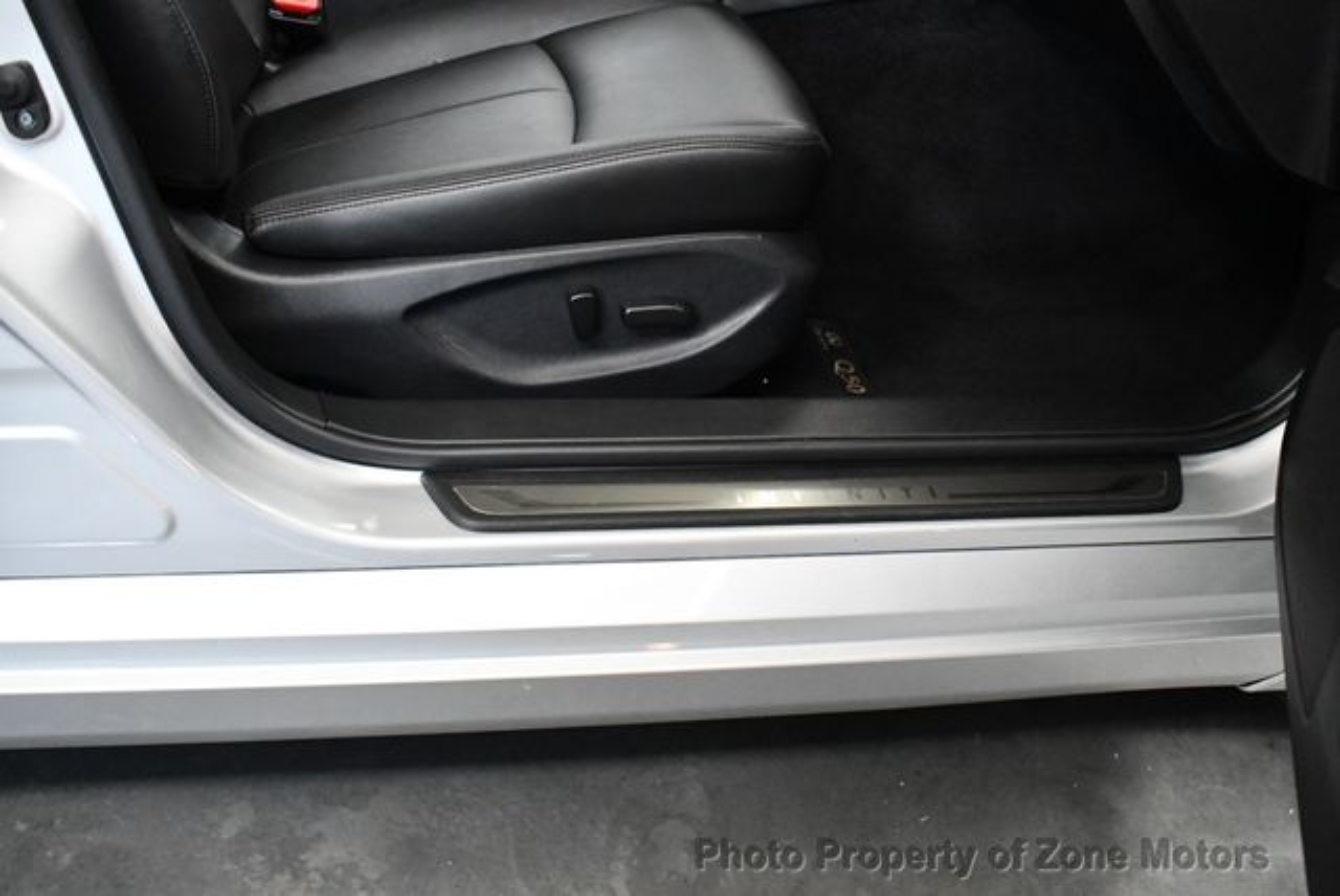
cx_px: 670
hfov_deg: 53.1
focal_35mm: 36
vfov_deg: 36.9
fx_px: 1341
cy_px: 448
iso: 3200
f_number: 3.5
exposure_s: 1/125
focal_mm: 18
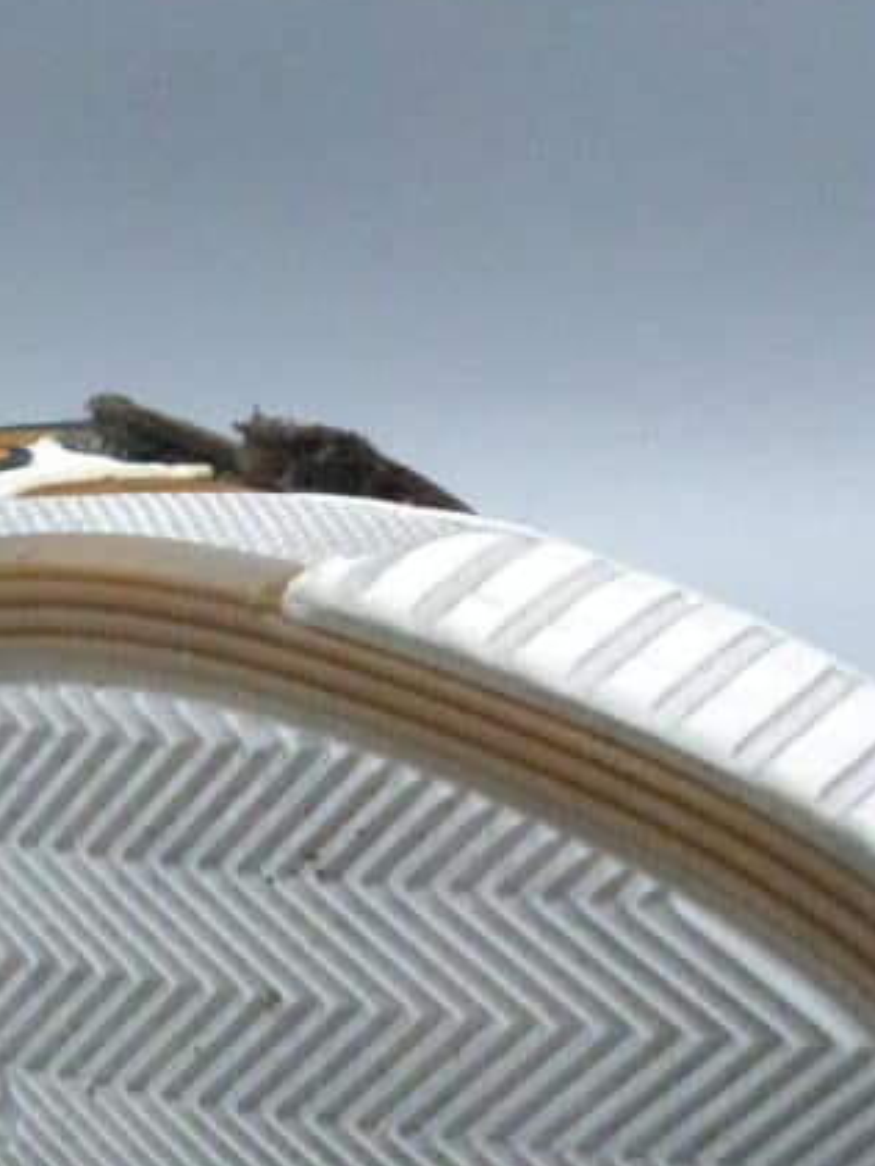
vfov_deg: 23.8
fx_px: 2762
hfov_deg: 17.9
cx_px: 230
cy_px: 659
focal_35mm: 82
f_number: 4.5
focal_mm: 5.7
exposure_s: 1/1600
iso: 1600
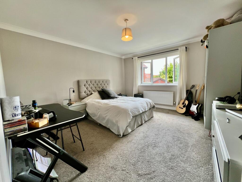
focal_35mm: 13
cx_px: 121
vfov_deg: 89.9
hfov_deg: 106.2
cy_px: 91
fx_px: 91
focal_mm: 1.57
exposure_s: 1/99
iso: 40
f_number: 1.8
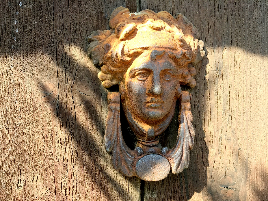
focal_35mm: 29
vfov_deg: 48.2
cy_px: 100
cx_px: 134
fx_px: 225
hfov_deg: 61.7
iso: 32
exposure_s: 1/163
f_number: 2.2
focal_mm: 4.15
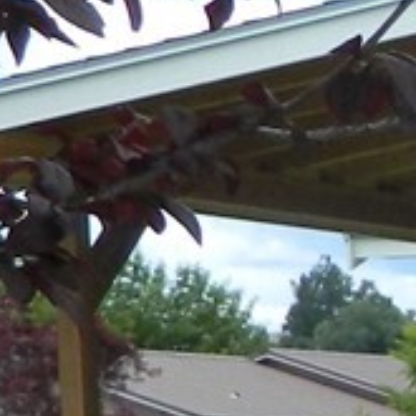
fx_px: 2910
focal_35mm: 214
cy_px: 729
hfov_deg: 7.1
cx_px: 1344
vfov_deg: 7.9
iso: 80
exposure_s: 1/640
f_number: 3.1
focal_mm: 4.5
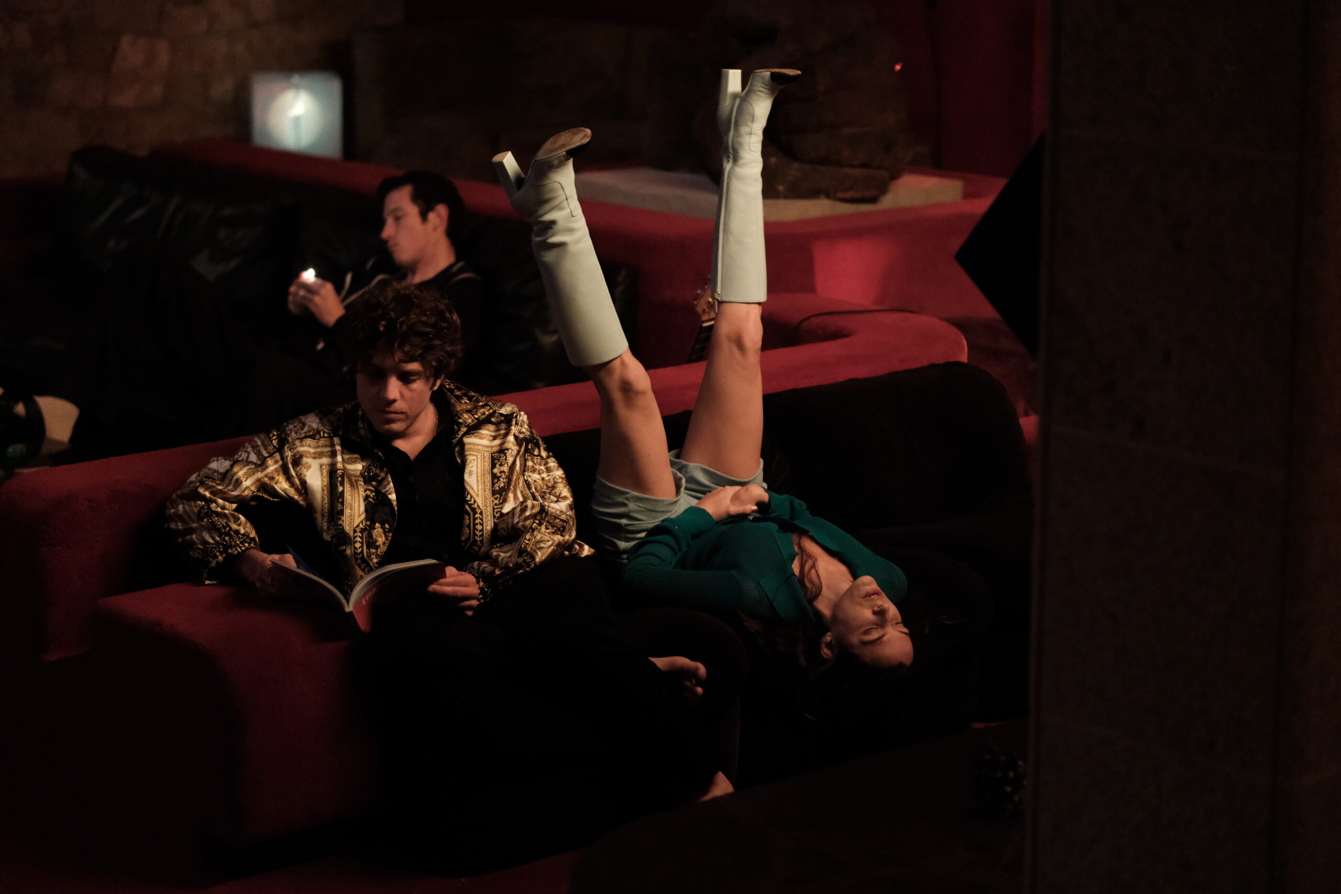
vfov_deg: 16.3
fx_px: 3129
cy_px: 447
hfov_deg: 24.2
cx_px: 670
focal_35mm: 84
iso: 5000
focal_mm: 56
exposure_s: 1/250
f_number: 1.4
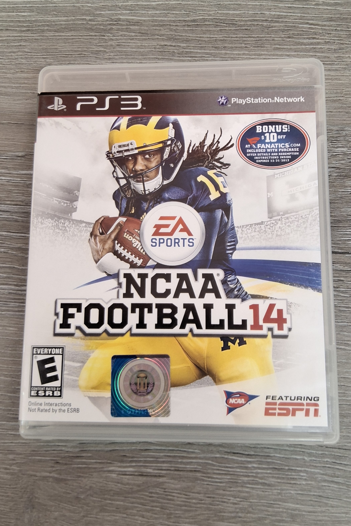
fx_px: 395
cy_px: 264
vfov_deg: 67.4
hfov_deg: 47.9
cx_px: 192
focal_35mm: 27
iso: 200
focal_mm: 3.08
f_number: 2
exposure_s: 1/40
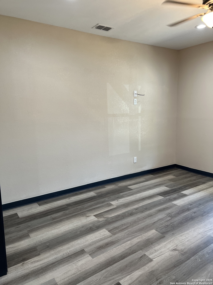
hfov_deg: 53.1
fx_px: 213
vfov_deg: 67.3
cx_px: 106
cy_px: 142
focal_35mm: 26
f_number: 1.5
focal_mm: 5.7
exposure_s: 1/60
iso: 80
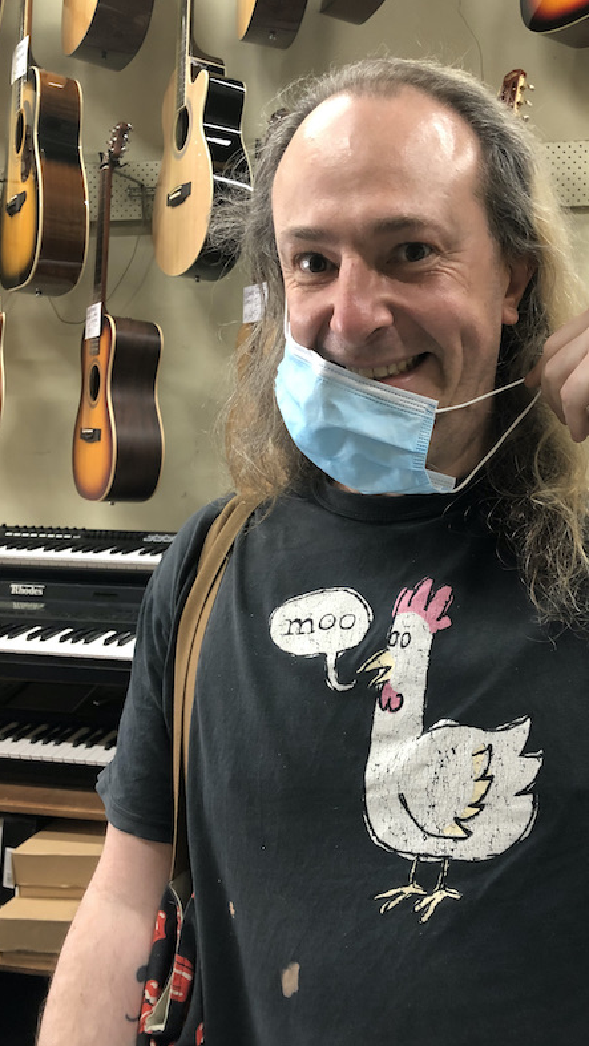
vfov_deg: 62.6
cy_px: 528
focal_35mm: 31
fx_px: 860
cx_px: 382
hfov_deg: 37.5
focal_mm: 4
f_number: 1.8
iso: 64
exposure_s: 1/17
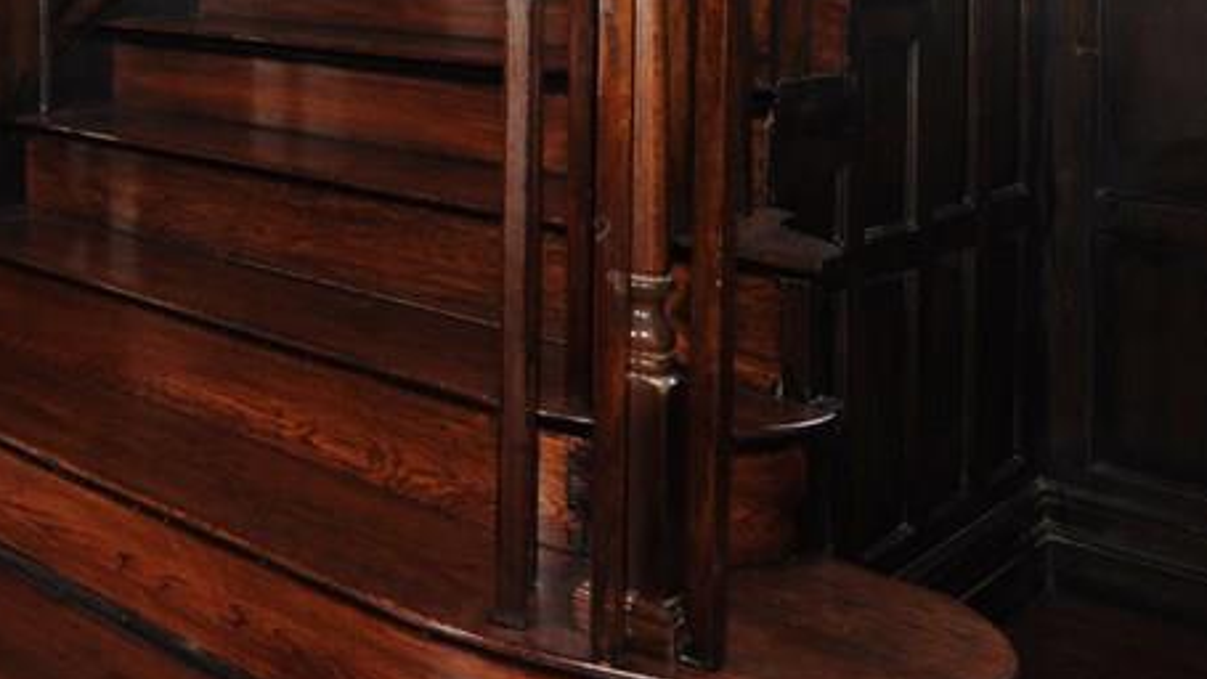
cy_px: -90
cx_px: -111
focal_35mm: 45
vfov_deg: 24.5
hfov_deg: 38.0
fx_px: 1440
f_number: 13
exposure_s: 1/8
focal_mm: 12
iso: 400
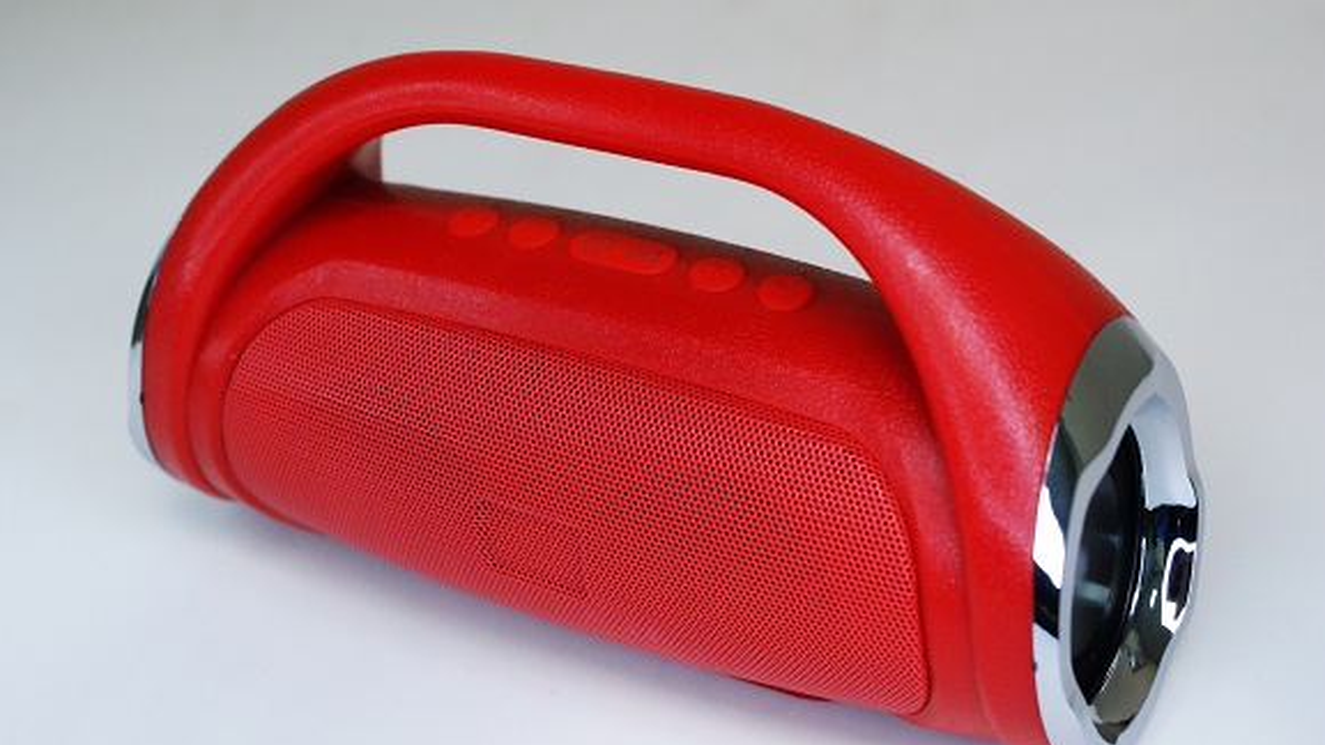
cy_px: 429
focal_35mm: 56
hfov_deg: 37.5
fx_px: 1951
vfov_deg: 21.6
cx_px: 666
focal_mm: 35
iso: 1600
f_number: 5.6
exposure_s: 1/160
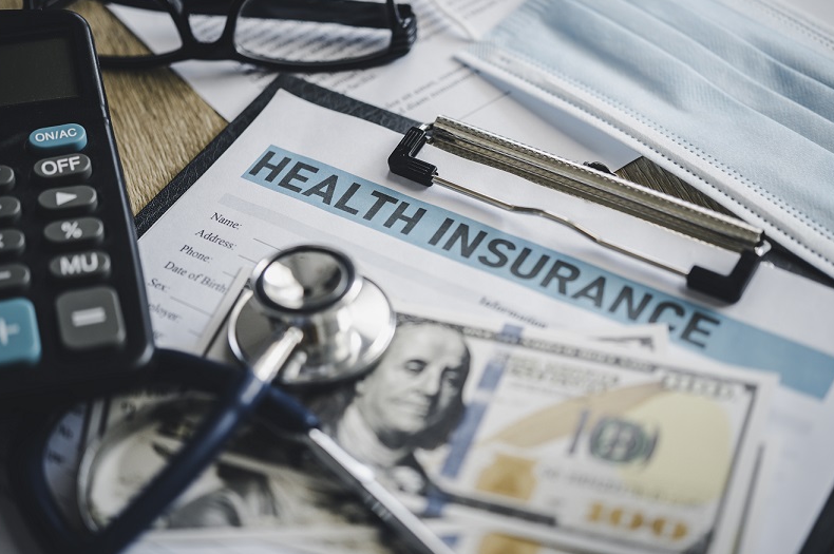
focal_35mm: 69
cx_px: 430
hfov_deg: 29.3
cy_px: 243
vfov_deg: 19.7
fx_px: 1597
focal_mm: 60
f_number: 3
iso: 400
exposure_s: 1/125
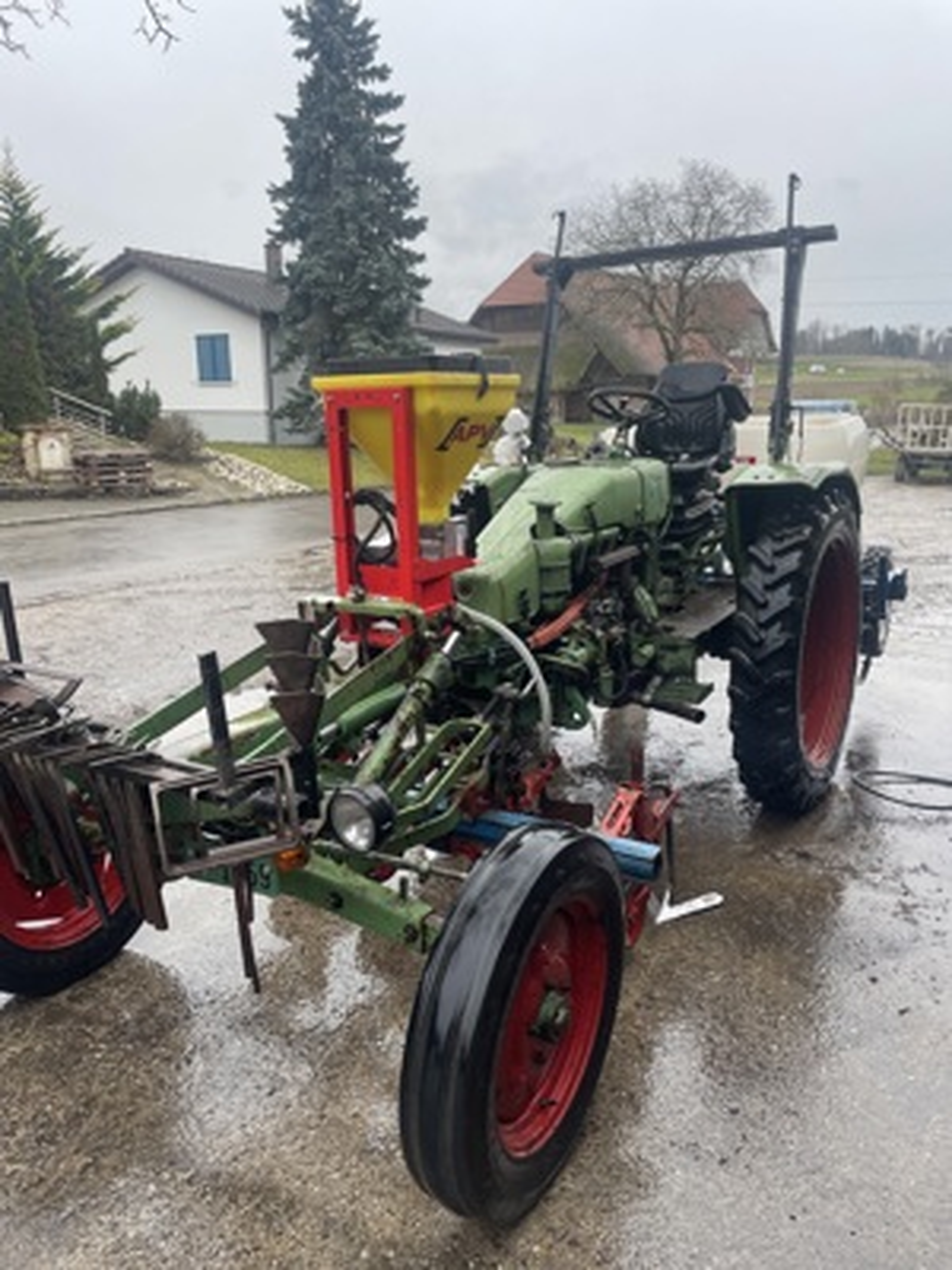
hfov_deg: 53.1
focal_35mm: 26
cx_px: 476
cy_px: 635
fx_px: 953
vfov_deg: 67.3
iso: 32
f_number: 1.6
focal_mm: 4.2
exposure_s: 1/155
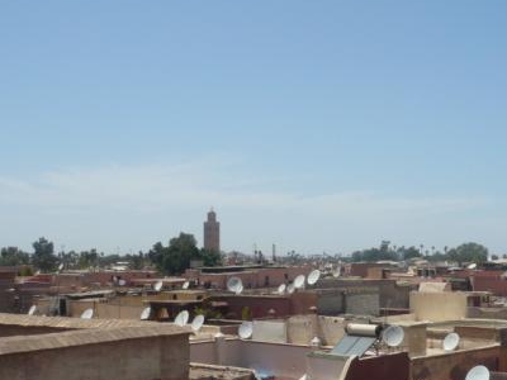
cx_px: 242
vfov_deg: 26.1
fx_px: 820
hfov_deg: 34.3
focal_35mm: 56
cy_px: 225
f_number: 8
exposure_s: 1/320
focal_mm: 5.8
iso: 100
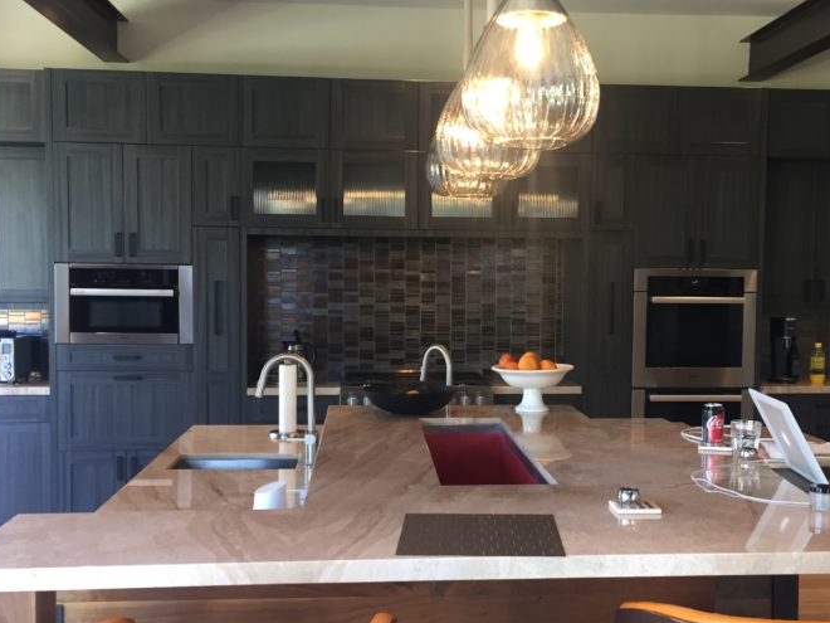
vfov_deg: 32.2
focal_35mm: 45
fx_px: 1079
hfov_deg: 42.0
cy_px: 342
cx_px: 469
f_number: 2.2
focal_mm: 4.15
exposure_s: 1/30
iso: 64
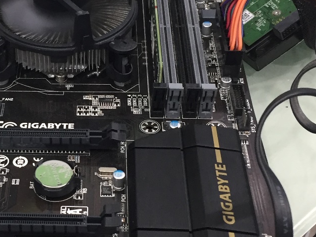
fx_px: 685
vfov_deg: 19.6
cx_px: 51
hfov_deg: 25.4
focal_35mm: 75
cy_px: 108
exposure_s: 1/33
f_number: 2.2
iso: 125
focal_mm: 4.15
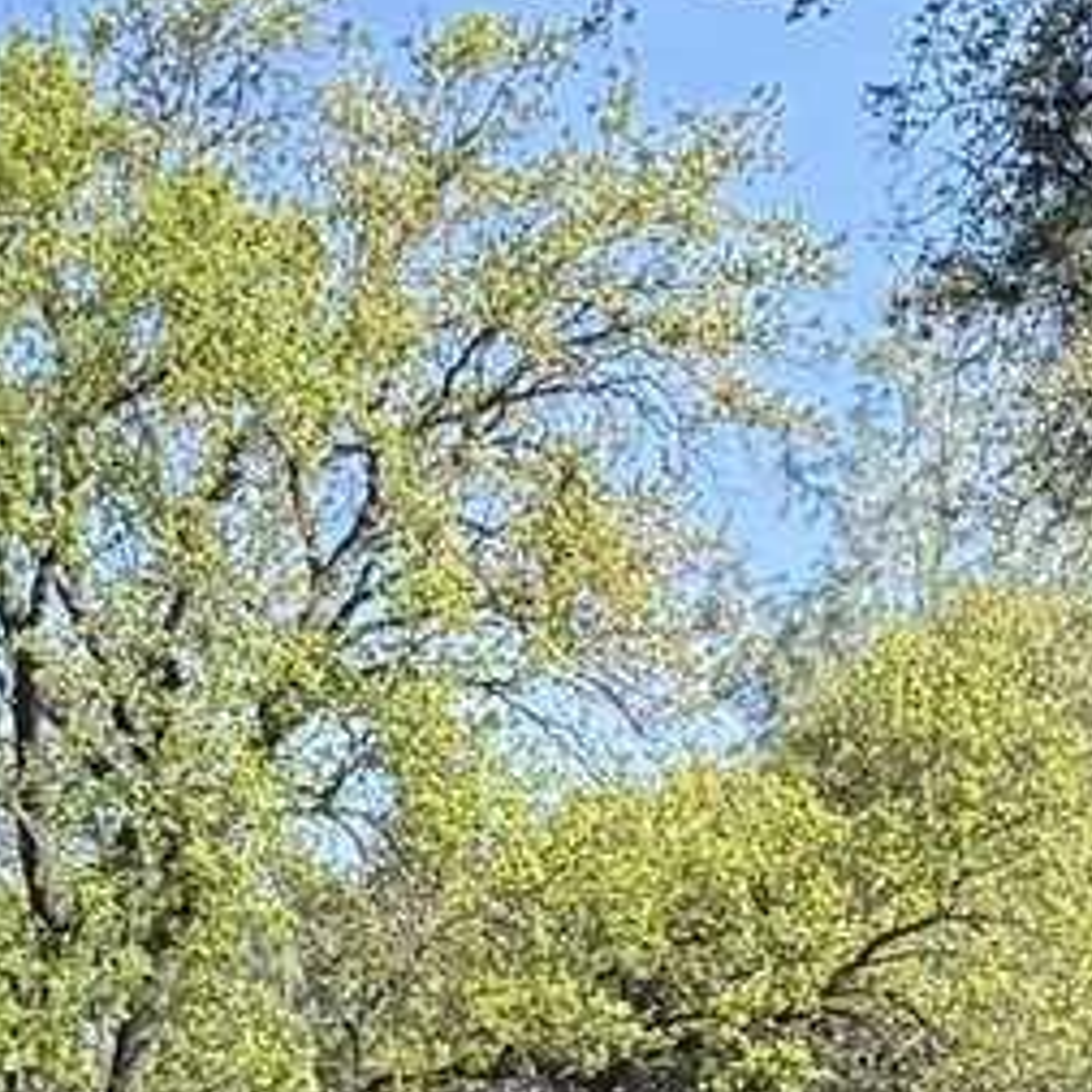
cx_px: 233
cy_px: 2568
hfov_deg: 9.0
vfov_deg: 8.4
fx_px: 6888
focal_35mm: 193
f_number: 1.78
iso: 100
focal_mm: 6.76
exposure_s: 1/1464
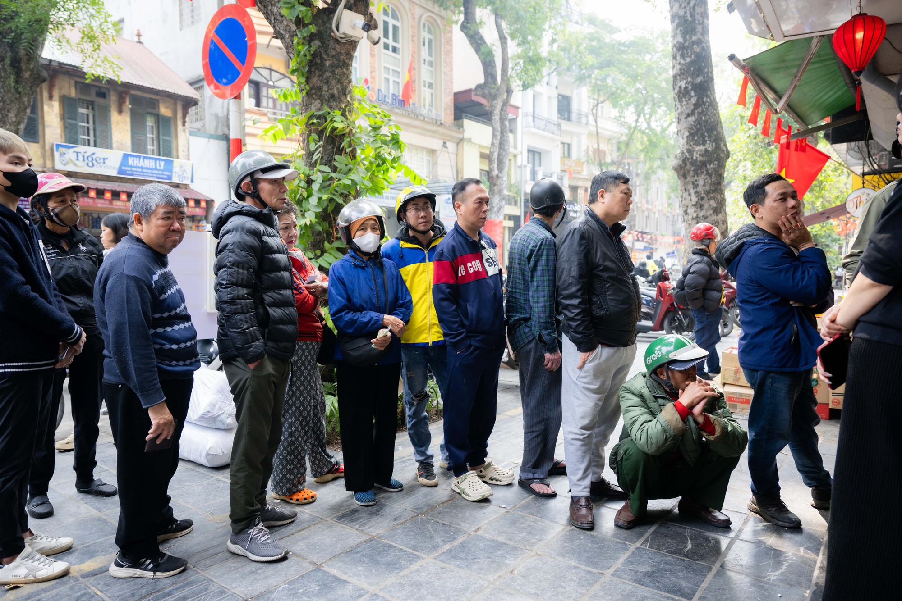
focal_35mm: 24
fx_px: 601
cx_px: 451
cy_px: 300
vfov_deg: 53.1
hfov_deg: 73.7
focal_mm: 24
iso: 400
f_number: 3.2
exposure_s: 1/320
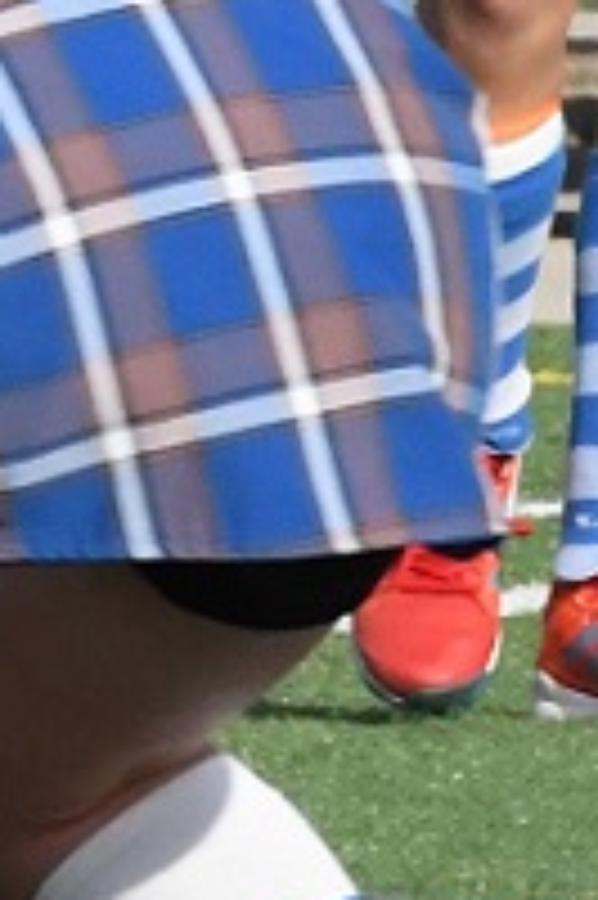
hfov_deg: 1.0
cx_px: -1342
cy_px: 230
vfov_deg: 1.4
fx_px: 35989
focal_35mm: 1442
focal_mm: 200
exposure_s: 1/1000
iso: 1600
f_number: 16
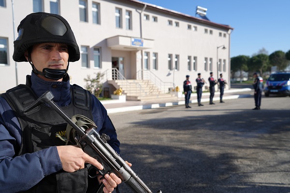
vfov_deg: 46.4
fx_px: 226
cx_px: 145
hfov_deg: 65.5
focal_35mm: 28
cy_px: 96
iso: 100
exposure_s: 1/800
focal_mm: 28
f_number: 4.5
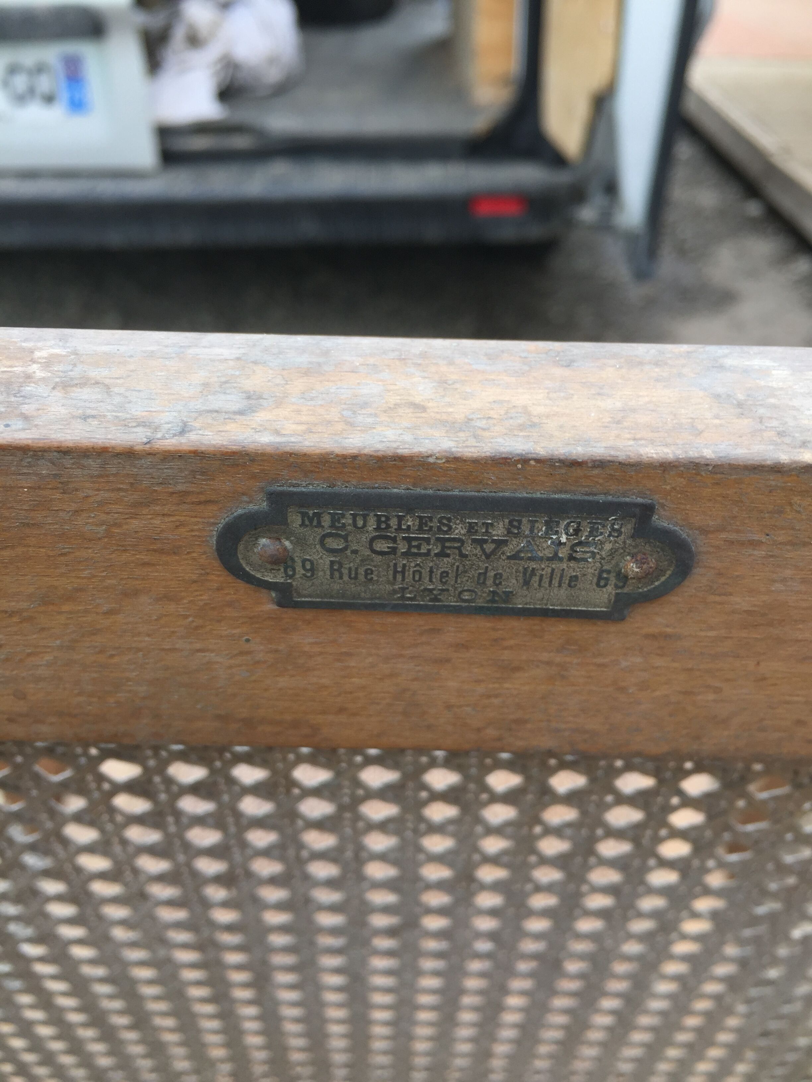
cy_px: 541
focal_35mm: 29
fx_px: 907
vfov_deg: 61.7
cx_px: 406
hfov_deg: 48.2
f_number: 2.2
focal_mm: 4.15
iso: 32
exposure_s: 1/155
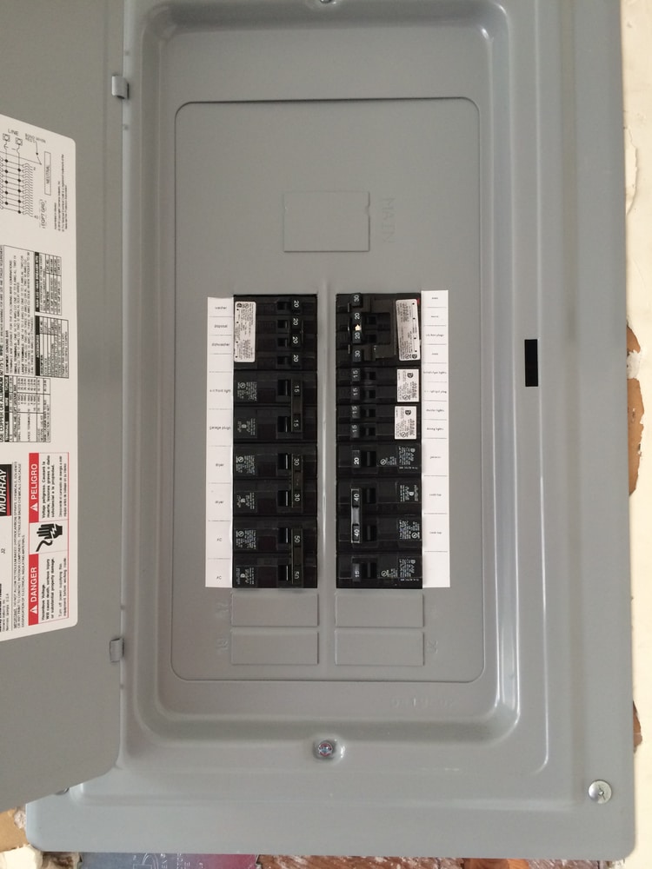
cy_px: 434
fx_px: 753
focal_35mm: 30
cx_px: 326
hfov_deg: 46.8
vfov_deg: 60.0
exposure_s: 1/30
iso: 50
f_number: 2.2
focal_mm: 4.12
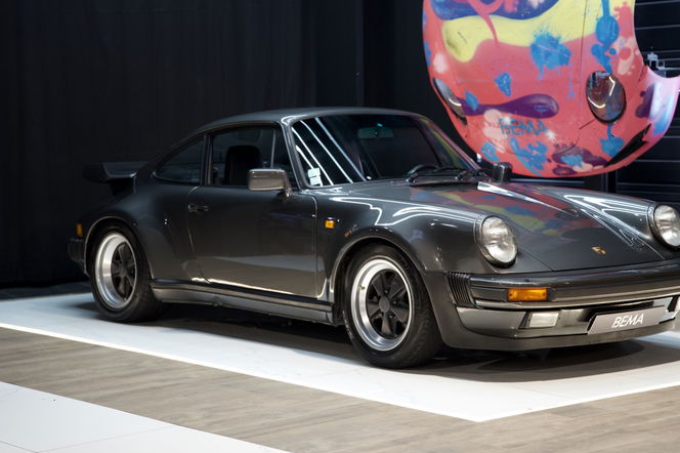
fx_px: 1529
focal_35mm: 81
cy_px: 211
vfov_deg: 16.8
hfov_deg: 25.1
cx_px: 385
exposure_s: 1/80
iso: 1000
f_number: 2.8
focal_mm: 70
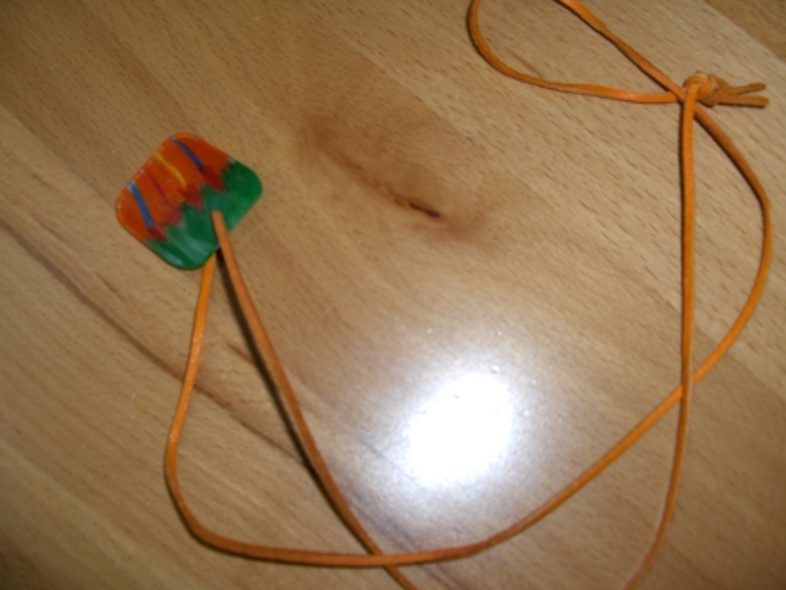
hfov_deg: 51.4
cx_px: 396
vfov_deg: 39.7
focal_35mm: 36
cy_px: 302
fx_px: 817
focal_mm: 5.8
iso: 100
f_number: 2.6
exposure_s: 1/60
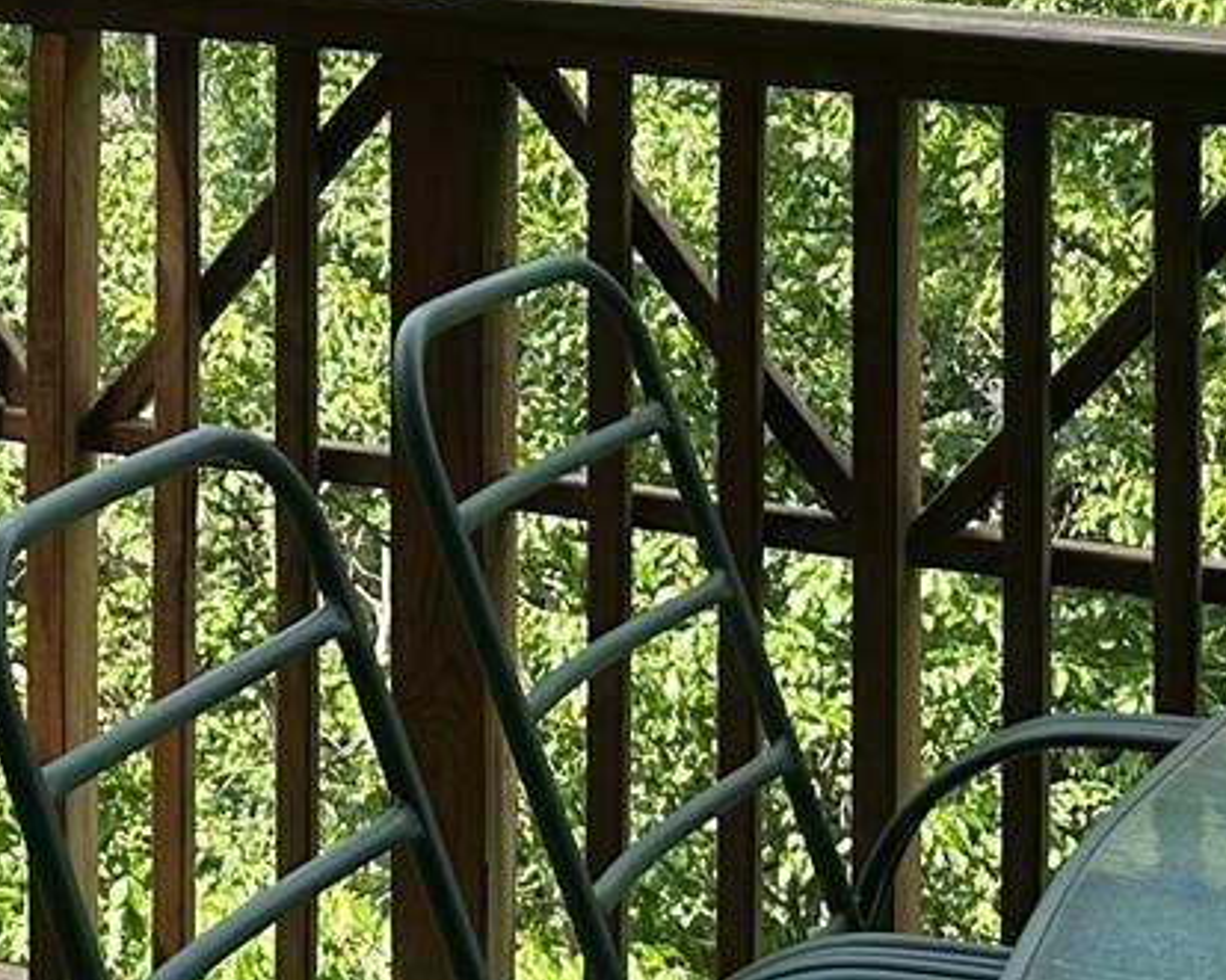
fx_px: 4208
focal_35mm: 116
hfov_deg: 15.8
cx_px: -305
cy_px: -465
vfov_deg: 12.6
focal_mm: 6.86
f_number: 1.78
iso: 80
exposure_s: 1/1062
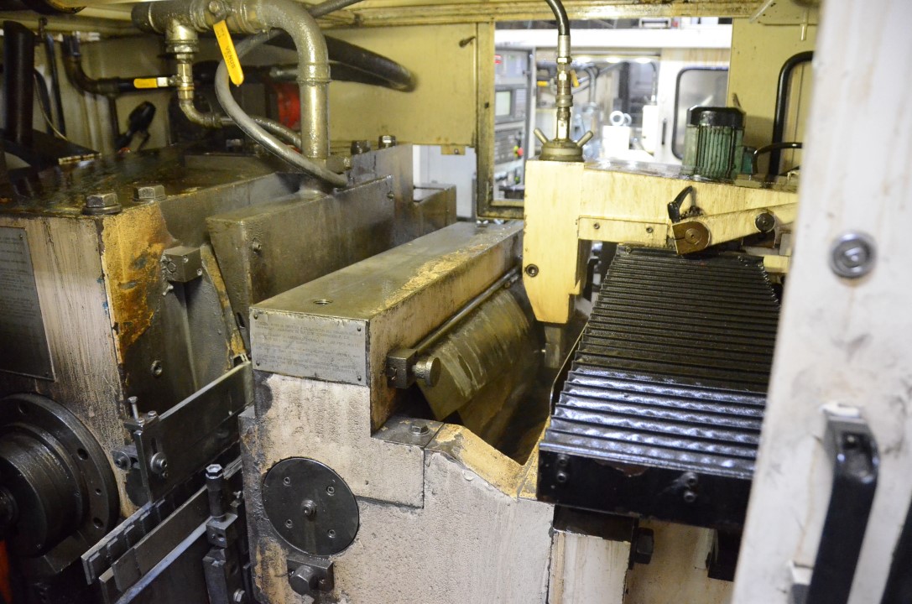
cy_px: 302
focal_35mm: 27
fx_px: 683
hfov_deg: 67.5
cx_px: 456
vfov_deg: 47.7
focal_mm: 18
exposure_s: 1/100
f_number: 4
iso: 6400
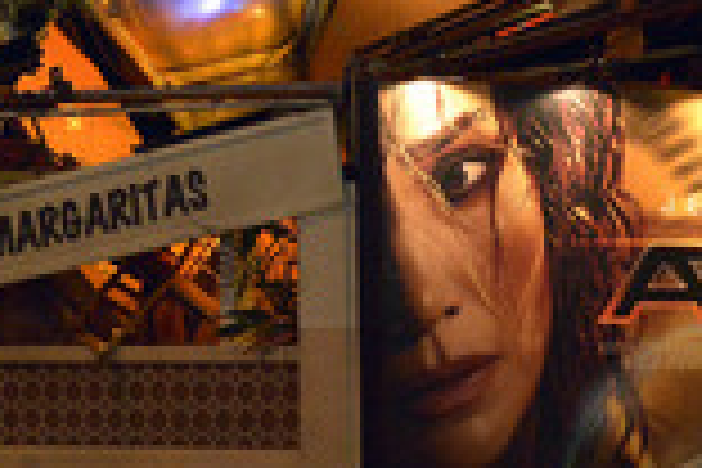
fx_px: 4836
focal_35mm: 248
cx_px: 333
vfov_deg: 5.5
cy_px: -50
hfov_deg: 8.3
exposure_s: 1/250
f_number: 6.3
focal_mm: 86
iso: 3200
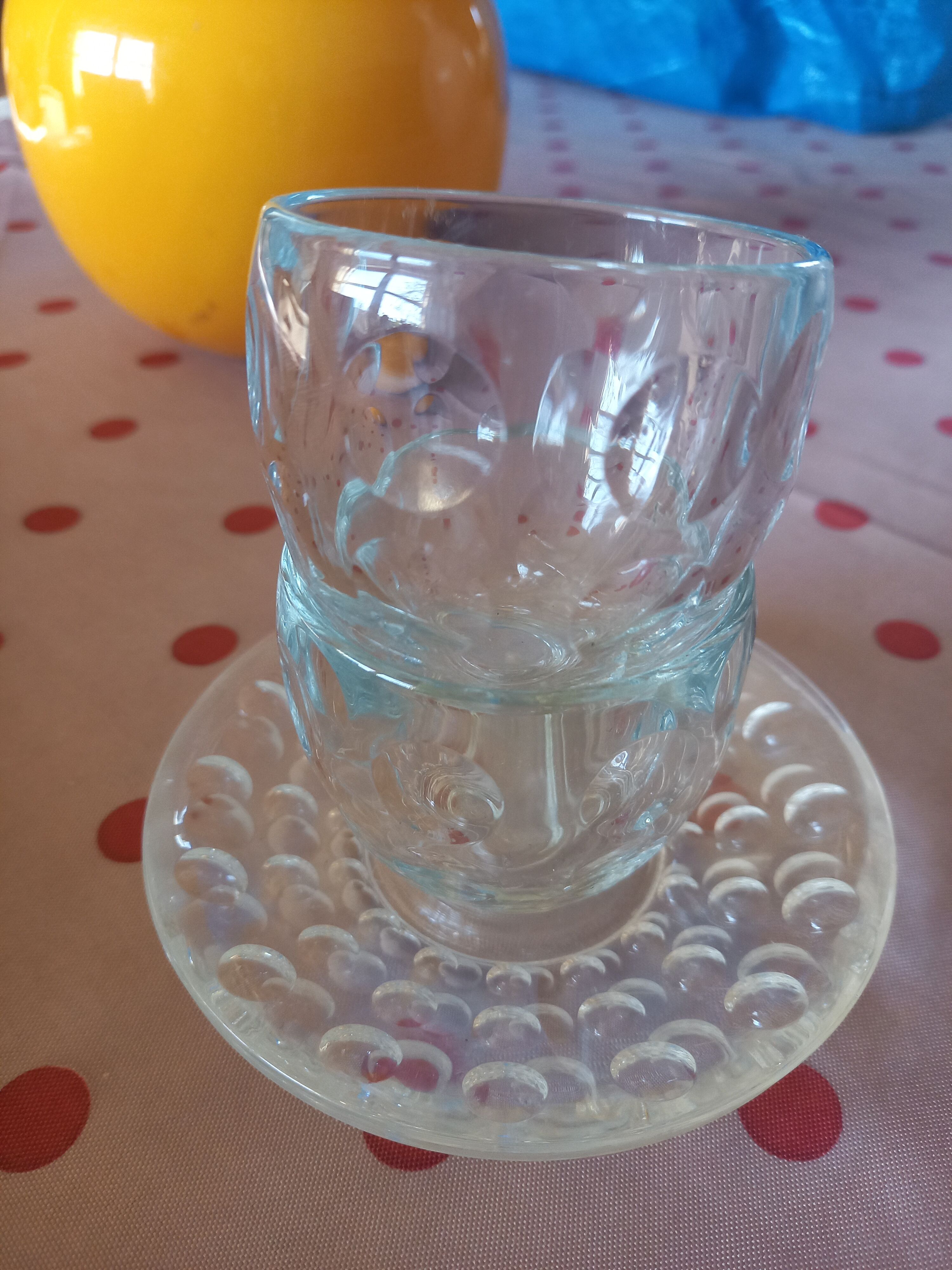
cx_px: 476
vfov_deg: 69.4
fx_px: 917
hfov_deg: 54.9
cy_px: 635
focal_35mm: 25
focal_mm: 4.65
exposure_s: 1/50
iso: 200
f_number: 1.8
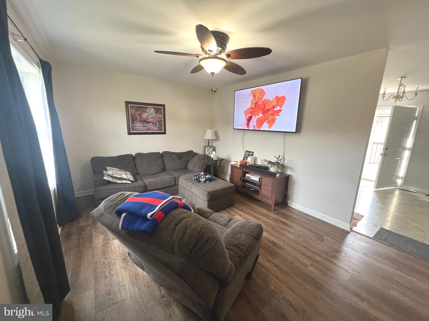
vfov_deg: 89.9
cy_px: 160
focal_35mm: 13
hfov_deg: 106.2
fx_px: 161
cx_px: 214
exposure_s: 1/60
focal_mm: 1.57
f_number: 1.8
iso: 250
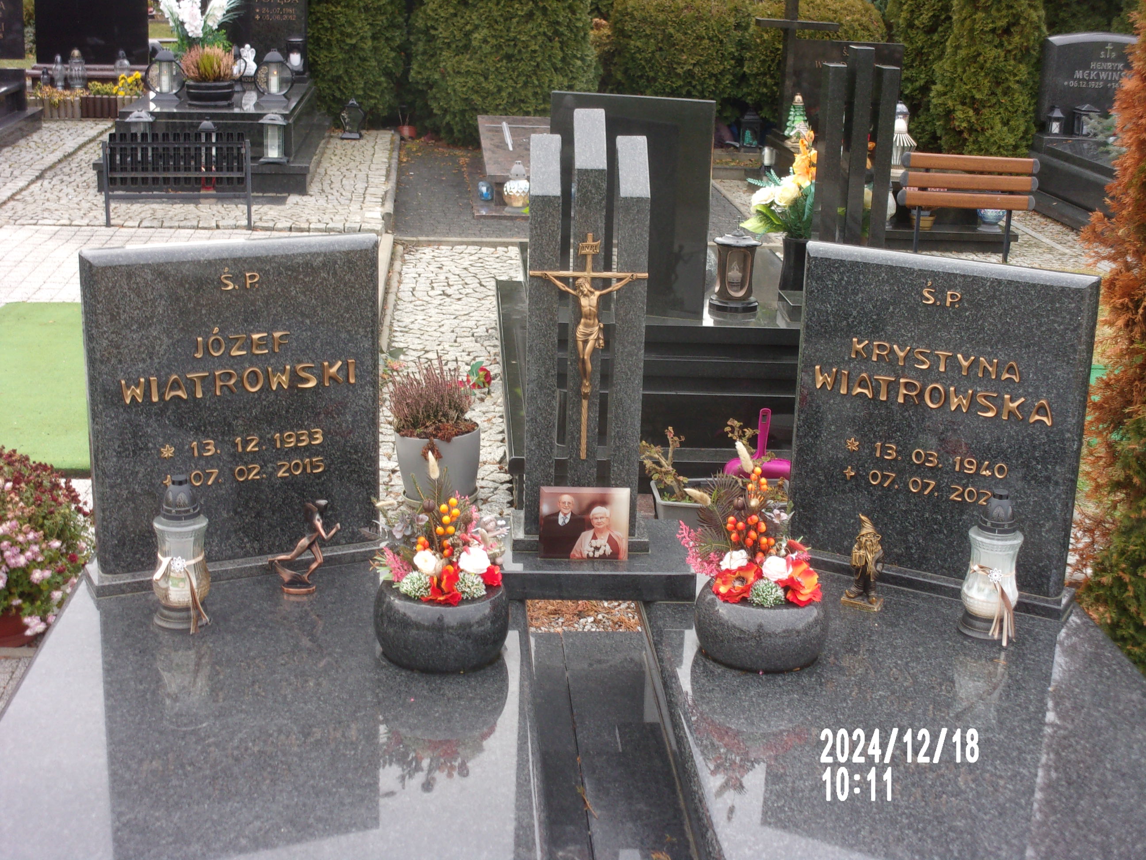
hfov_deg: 36.2
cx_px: 573
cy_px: 430
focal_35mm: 53
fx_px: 1755
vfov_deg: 27.5
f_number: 4.9
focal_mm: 9.5
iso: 89
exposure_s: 1/34
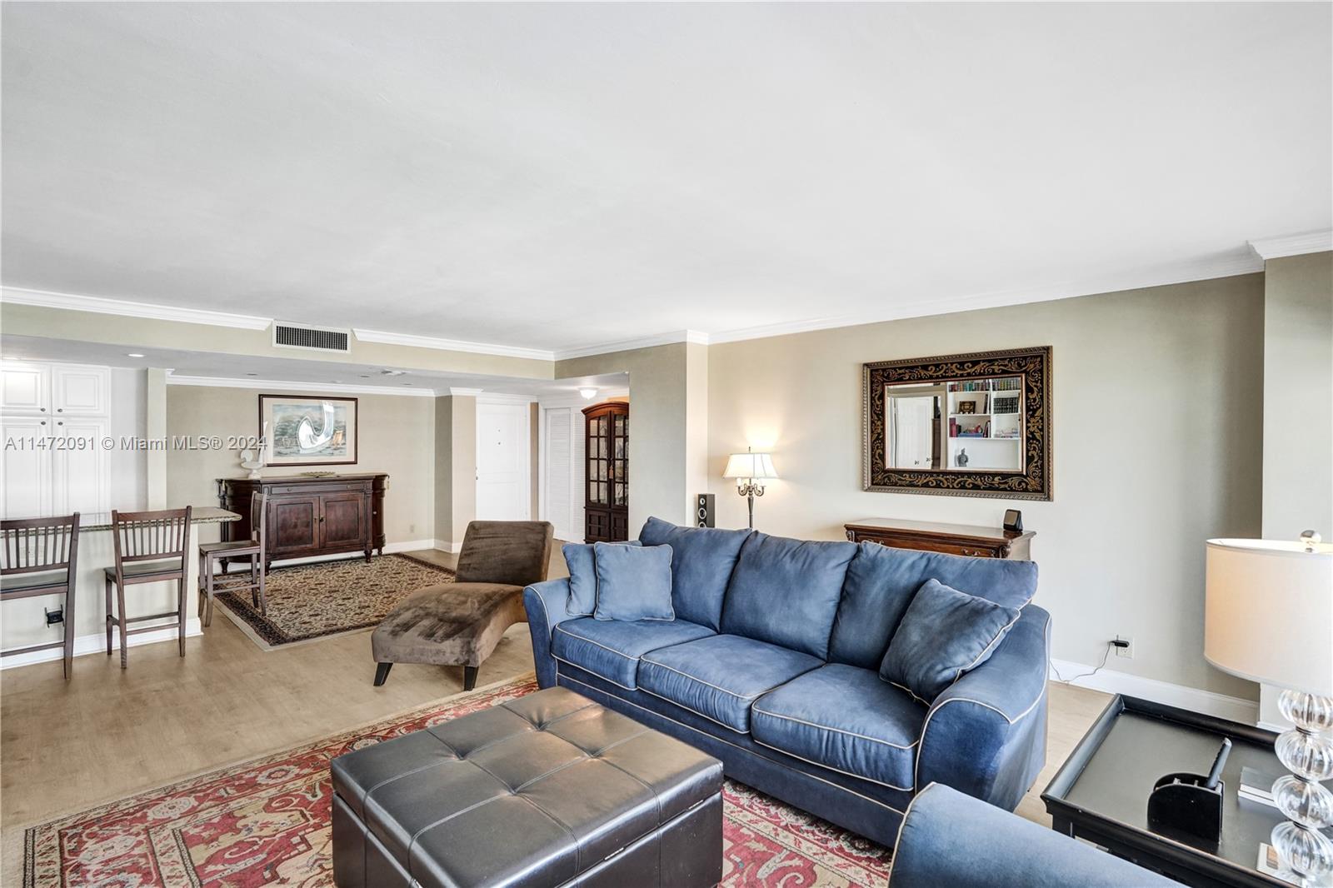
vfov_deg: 73.7
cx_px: 666
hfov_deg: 96.7
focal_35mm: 16
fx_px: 592
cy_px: 444
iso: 1600
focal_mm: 16
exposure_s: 1/100
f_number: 6.3
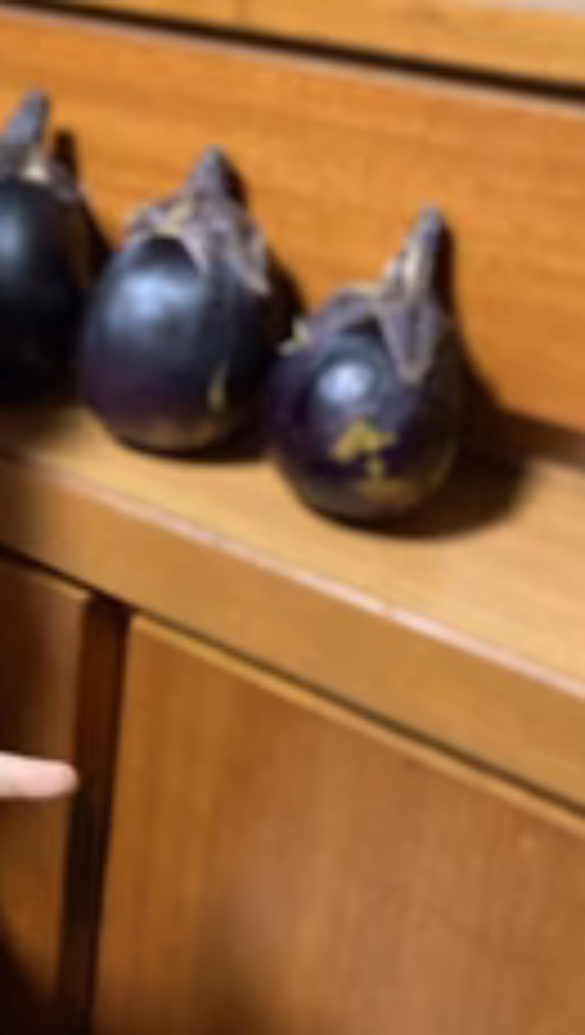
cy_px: 387
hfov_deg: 20.7
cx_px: -176
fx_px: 1456
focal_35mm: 53
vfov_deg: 38.9
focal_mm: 3.99
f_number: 1.8
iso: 400
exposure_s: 1/33
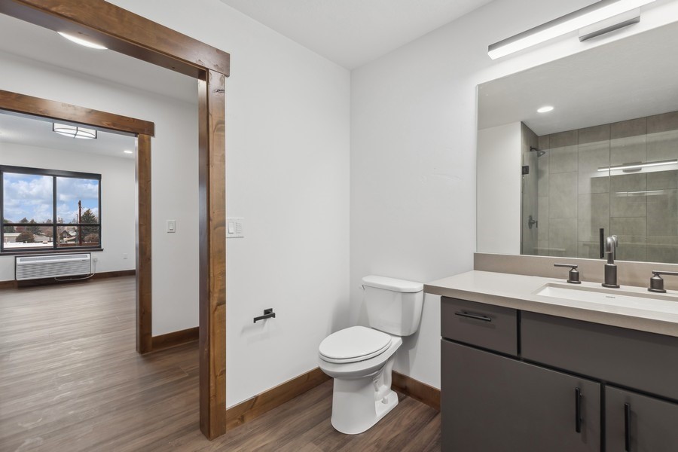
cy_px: 226
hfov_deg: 100.4
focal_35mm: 15
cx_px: 339
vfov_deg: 77.3
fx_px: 282
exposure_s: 1/13
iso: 100
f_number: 6.3
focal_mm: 10
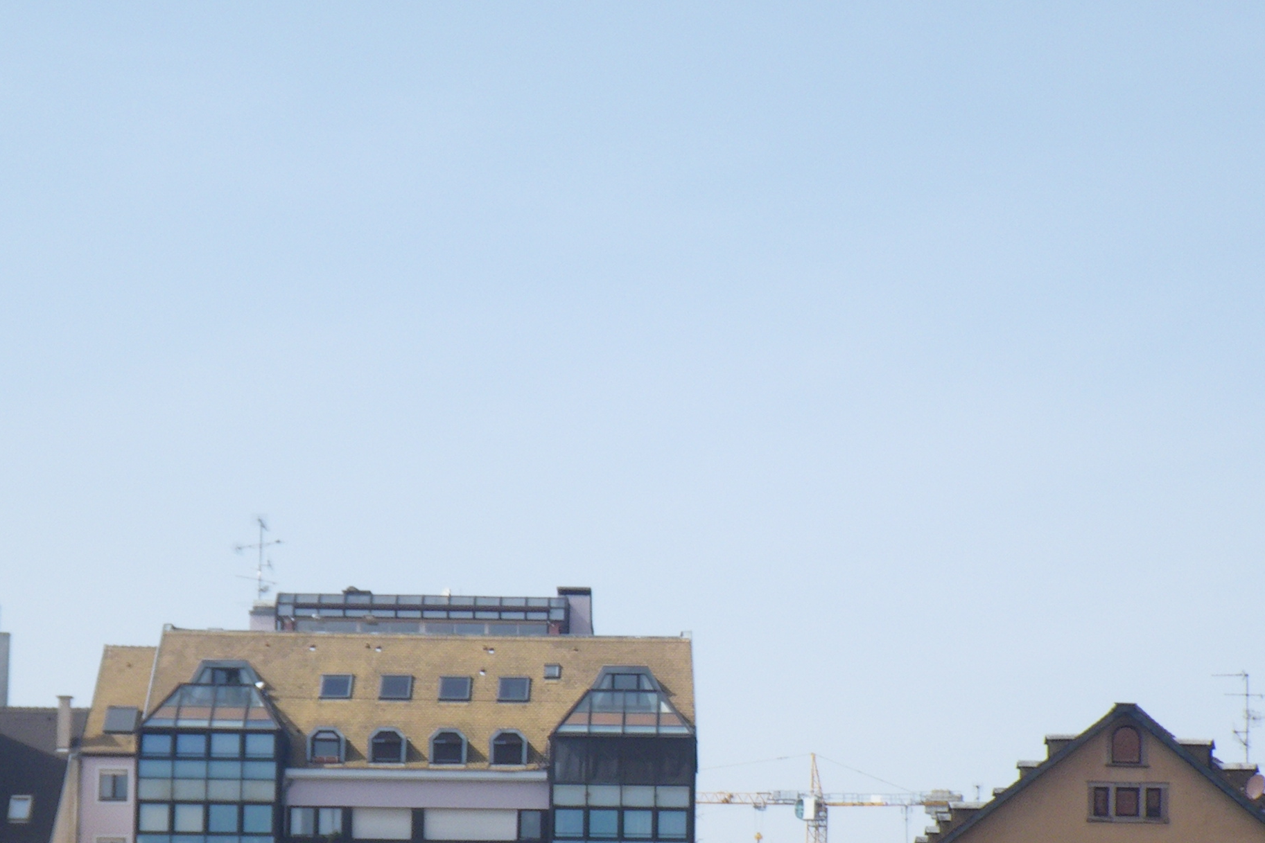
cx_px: 662
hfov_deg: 19.3
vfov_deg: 12.8
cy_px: 842
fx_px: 3725
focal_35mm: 106
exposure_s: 1/200
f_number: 5.3
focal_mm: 9.1
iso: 50
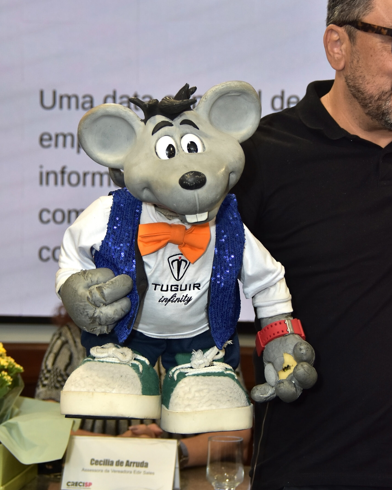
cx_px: 196
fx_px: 1769
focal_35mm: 122
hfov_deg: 12.6
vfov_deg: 15.8
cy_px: 253
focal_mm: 72
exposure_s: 1/80
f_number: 5.6
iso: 640
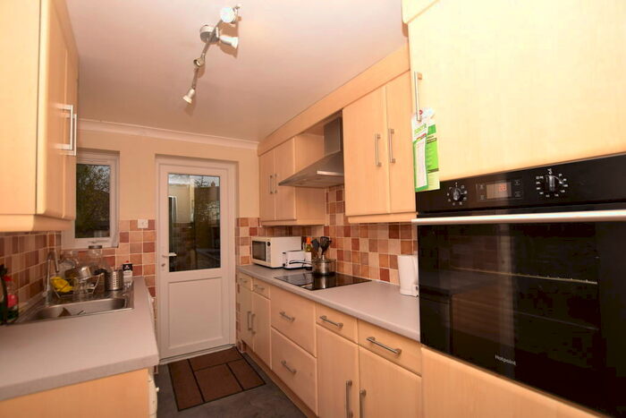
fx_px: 287
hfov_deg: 95.0
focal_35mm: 16
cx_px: 313
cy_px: 209
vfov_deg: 72.1
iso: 100
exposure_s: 1/200
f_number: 3.5
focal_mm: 11
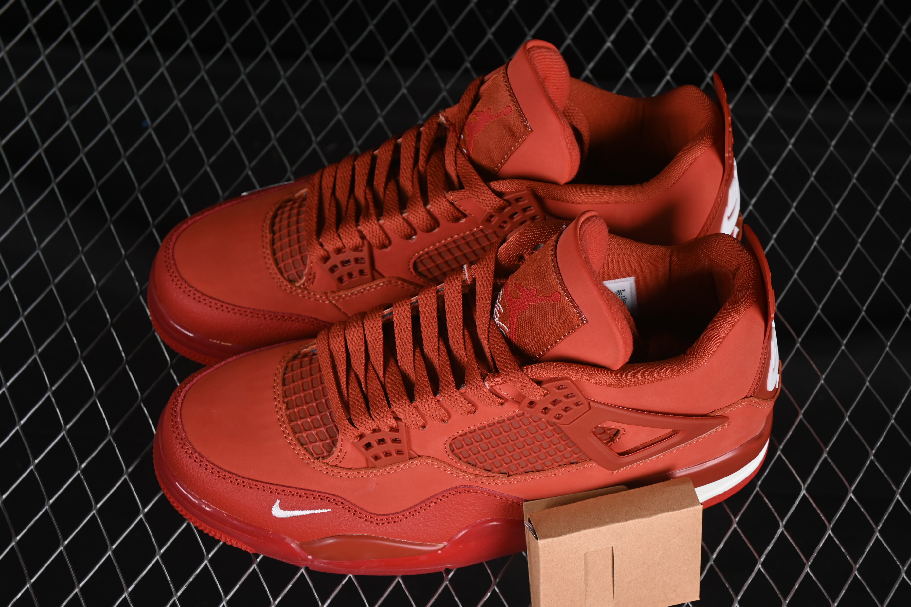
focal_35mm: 75
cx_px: 456
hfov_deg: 27.0
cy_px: 304
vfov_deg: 18.2
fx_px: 1898
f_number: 6.3
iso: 160
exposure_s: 1/60
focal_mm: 50
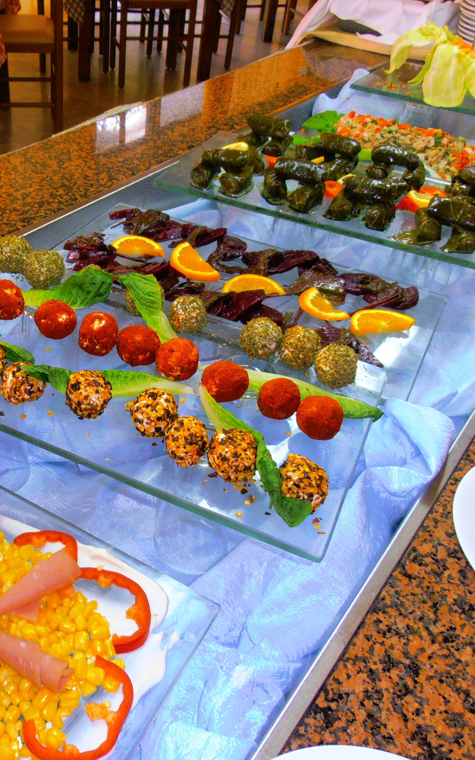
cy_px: 381
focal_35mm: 34
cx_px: 114
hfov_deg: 36.3
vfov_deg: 56.7
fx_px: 704
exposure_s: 1/30
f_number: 3
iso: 125
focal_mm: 4.2
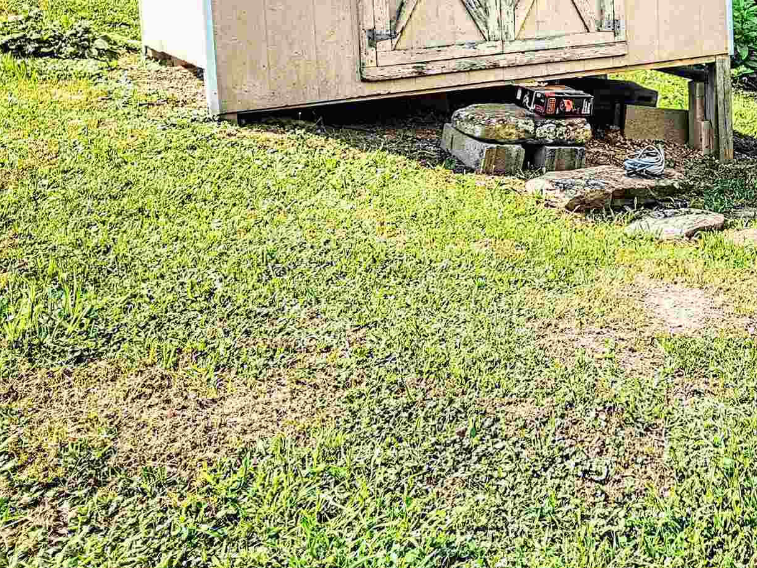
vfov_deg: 24.0
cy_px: -20
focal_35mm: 58
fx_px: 1269
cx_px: 873
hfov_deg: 29.3
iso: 20
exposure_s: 1/981
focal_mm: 5.4
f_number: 1.8
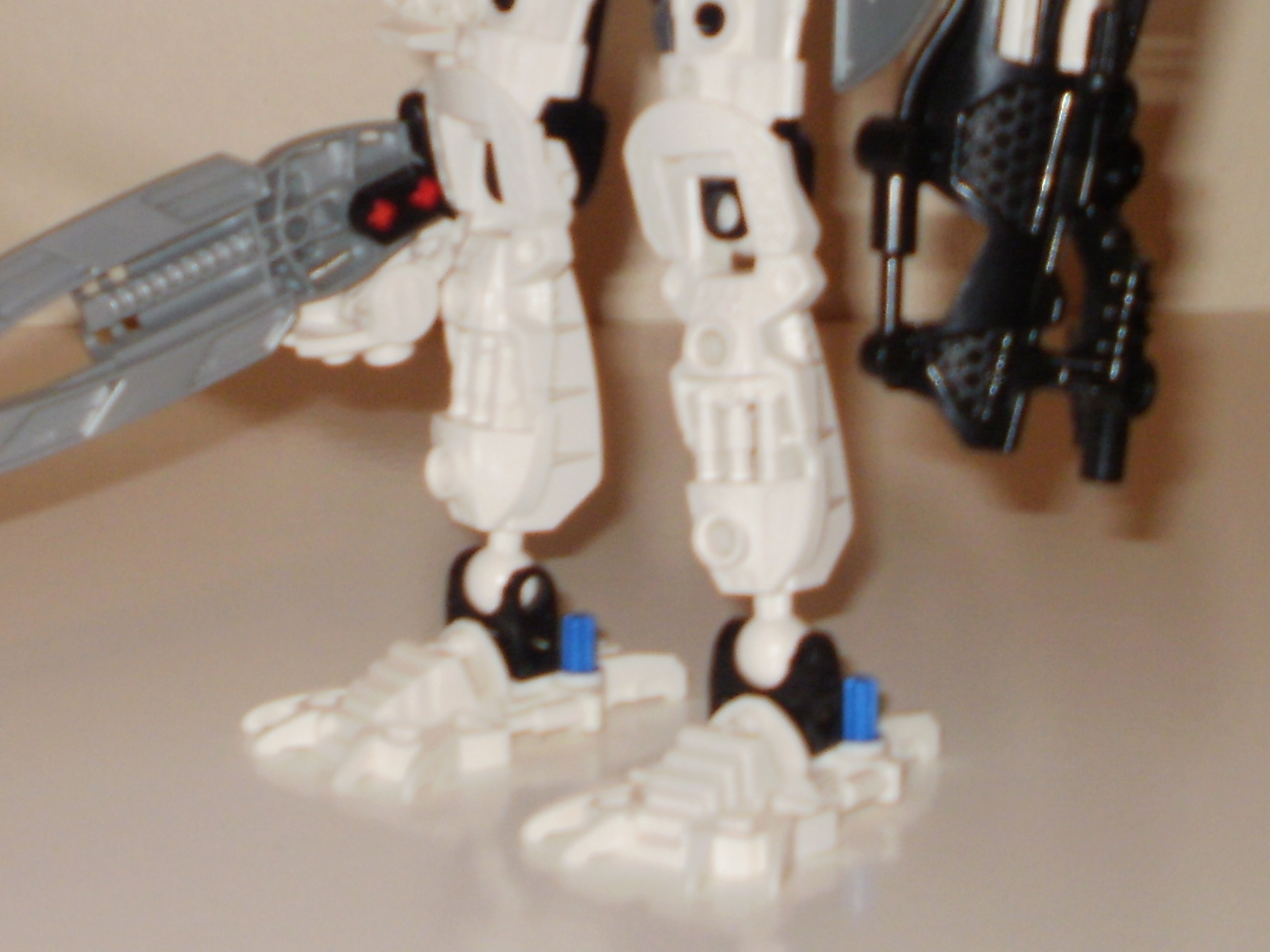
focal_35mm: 88
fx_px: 3228
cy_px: -105
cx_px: 560
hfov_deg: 22.2
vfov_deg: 16.3
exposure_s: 1/30
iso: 125
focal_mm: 6.3
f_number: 3.5
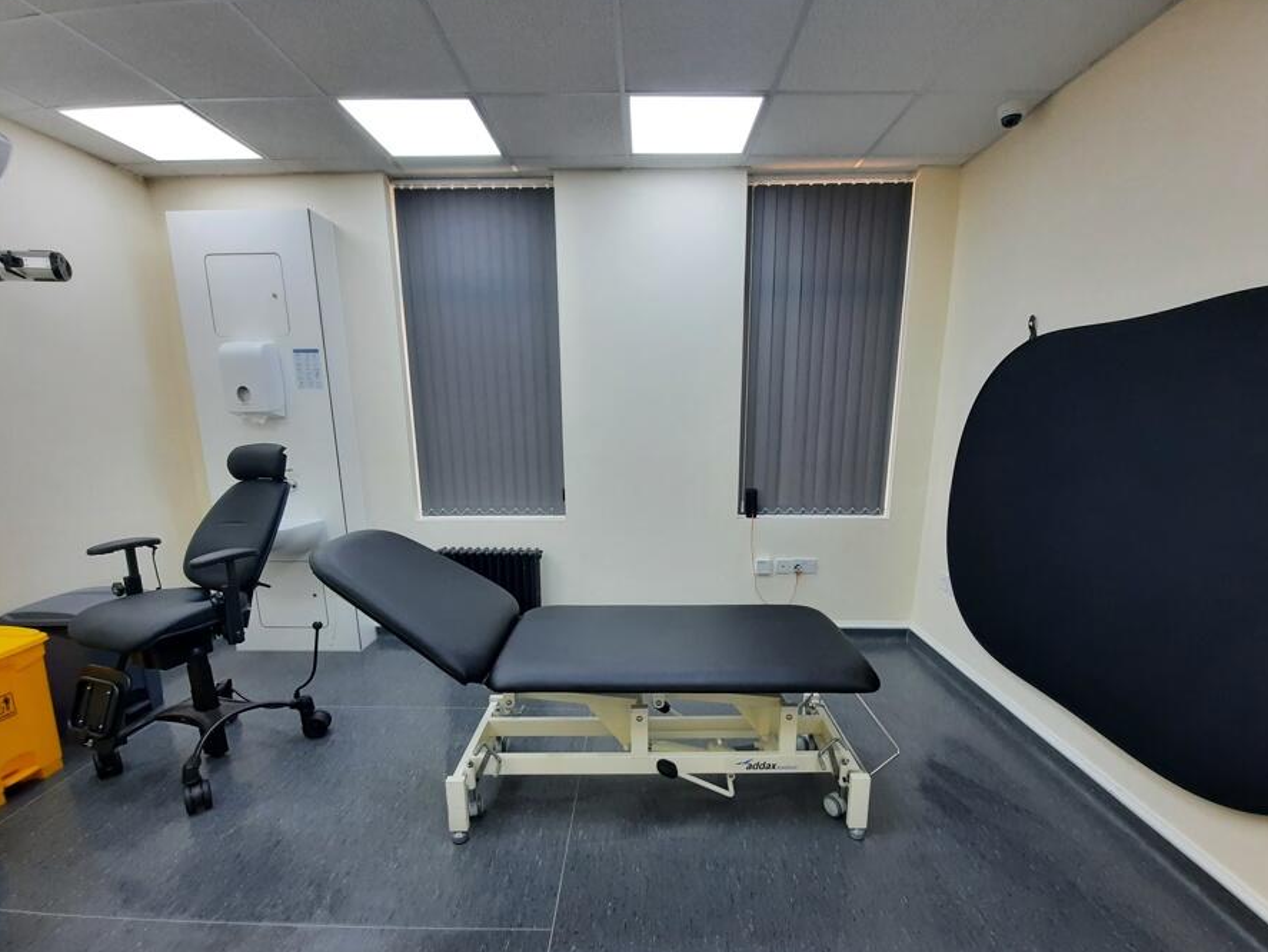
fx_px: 550
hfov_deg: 98.1
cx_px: 636
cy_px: 530
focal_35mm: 15
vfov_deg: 81.5
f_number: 2.2
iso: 64
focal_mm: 1.74
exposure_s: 1/50
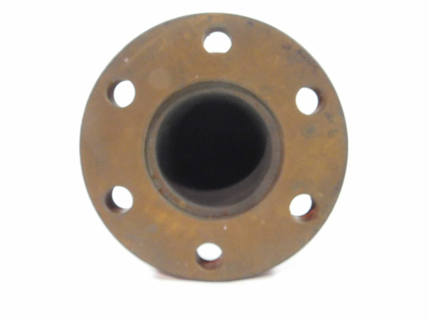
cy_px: 160
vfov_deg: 46.8
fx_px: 371
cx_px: 214
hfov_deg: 60.0
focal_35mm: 30
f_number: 3.2
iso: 1600
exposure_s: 1/80
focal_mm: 5.3
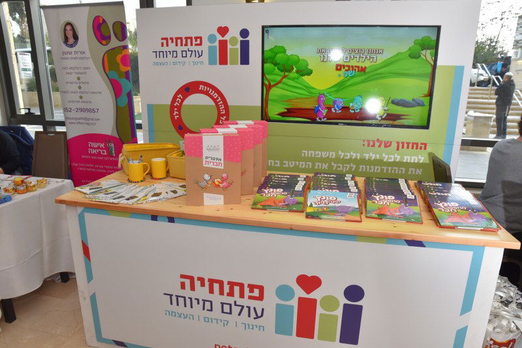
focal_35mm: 24
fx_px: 348
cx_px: 261
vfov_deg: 53.1
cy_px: 174
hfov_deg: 73.8
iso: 1250
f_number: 8
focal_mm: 24
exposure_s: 1/200
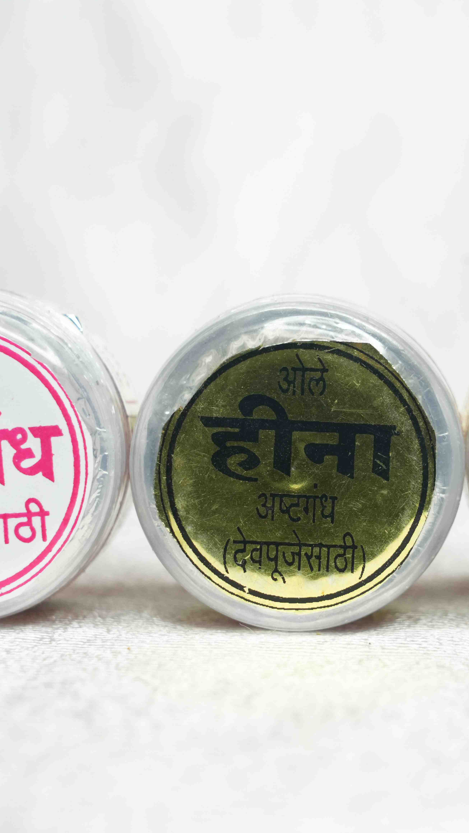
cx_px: 282
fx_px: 3670
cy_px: 415
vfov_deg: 13.0
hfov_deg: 7.3
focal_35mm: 166
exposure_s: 1/125
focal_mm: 105
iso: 1600
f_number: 9
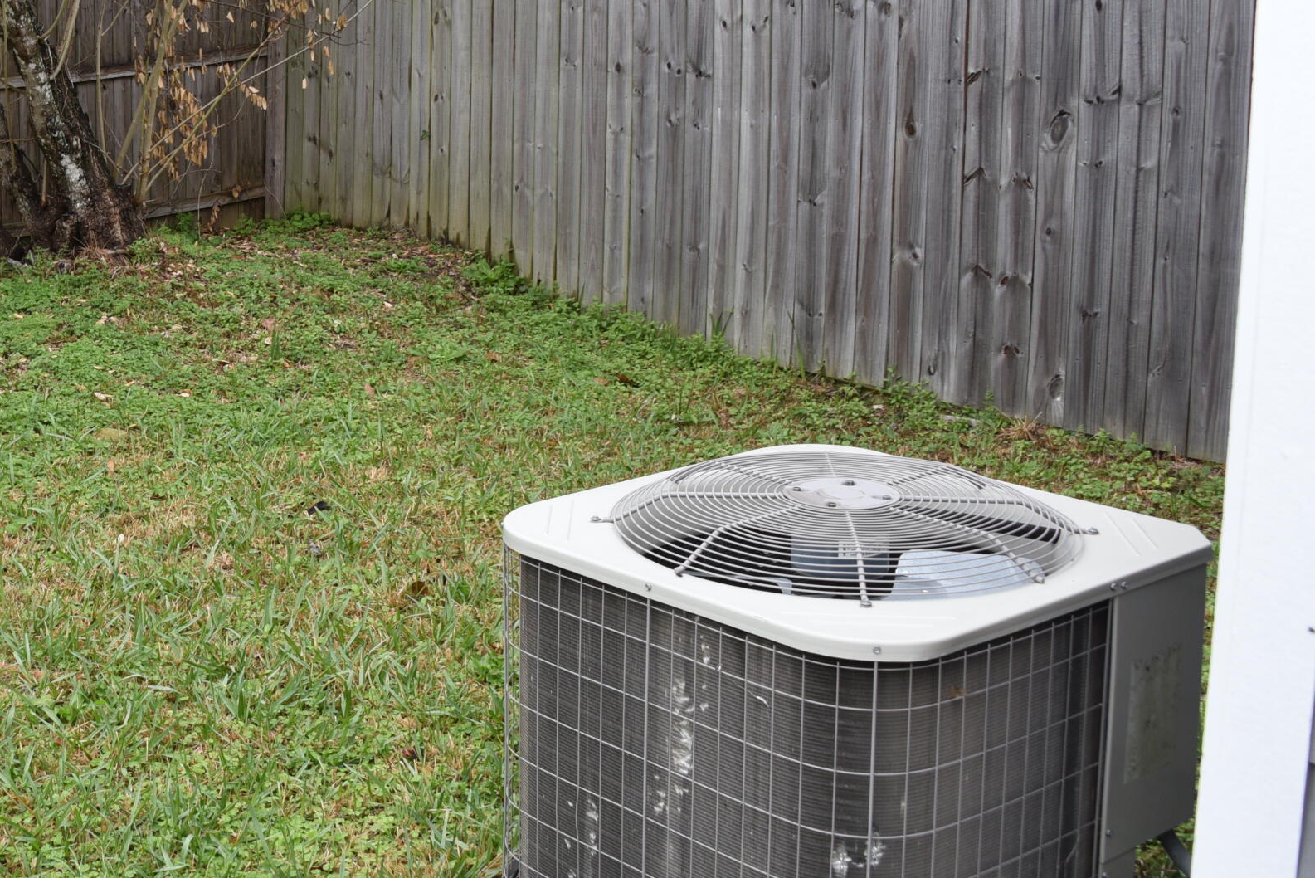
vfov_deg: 25.2
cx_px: 86
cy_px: 212
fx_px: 1937
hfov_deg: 34.9
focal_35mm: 53
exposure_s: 1/160
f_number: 6.3
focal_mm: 28
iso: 400
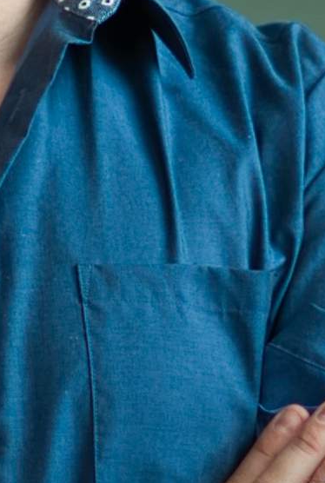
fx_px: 7146
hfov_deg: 2.6
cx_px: -147
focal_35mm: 531
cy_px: -14
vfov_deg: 3.9
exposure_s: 1/500
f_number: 1.8
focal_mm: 50
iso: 125
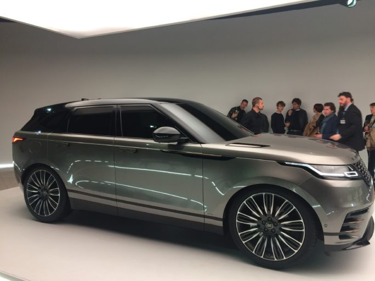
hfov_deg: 61.7
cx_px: 188
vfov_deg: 48.2
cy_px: 140
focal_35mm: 29
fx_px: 314
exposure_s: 1/33
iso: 100
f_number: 2.2
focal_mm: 4.15
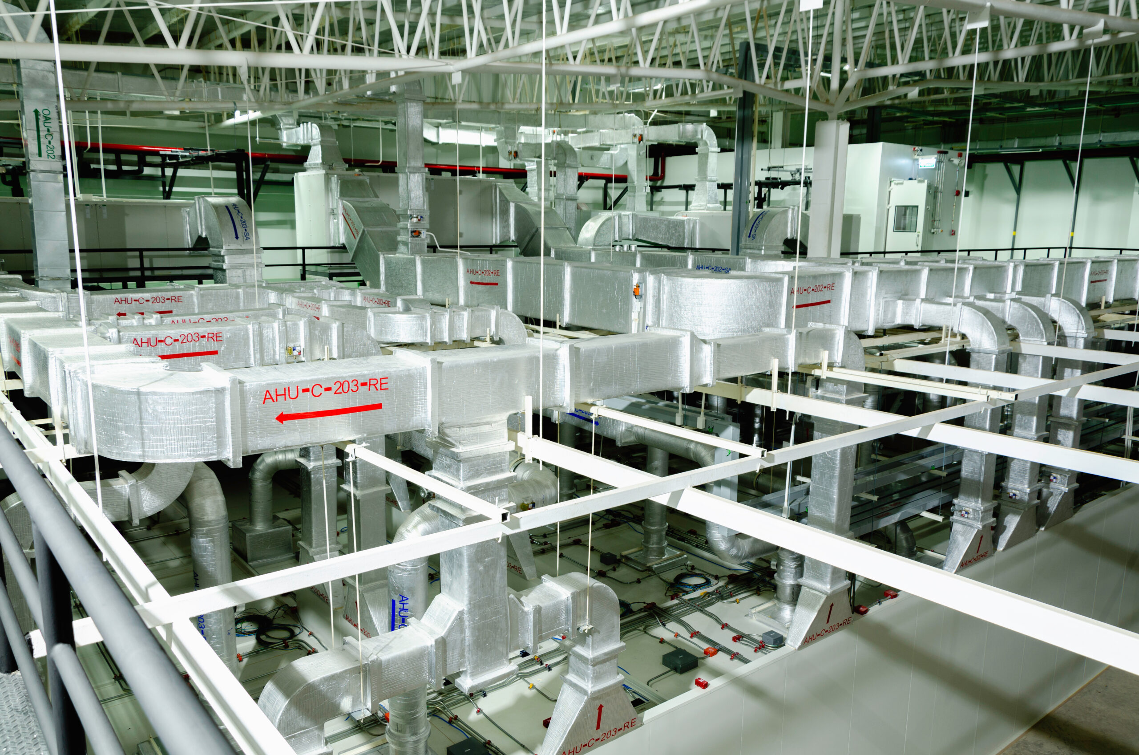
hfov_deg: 67.5
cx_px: 570
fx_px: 853
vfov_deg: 47.7
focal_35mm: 27
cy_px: 378
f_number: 6.3
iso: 100
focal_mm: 18
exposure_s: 1.6
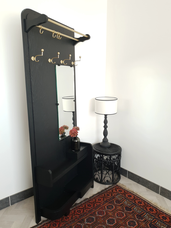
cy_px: 114
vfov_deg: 67.3
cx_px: 86
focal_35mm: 26
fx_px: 171
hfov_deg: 53.1
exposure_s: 1/100
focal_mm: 4.3
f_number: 1.5
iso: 50
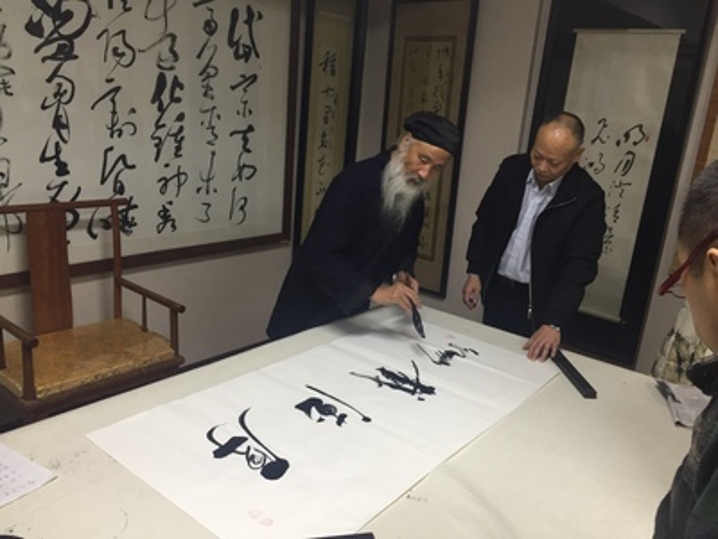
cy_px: 270
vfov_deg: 48.2
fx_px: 602
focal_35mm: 29
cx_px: 359
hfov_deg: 61.7
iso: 125
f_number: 2.2
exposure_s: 1/33
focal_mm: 4.15
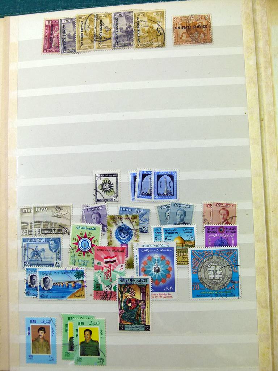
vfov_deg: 47.9
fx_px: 418
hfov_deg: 36.8
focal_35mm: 39
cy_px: 186
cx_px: 139
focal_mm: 7
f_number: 3.1
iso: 100
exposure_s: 1/125
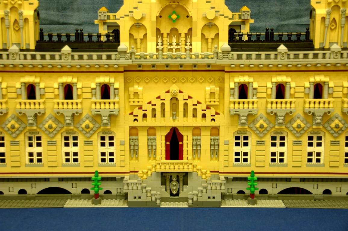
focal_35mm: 63
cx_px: 174
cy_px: 116
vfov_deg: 21.5
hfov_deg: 31.9
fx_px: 608
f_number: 4.2
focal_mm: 42
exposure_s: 1/5
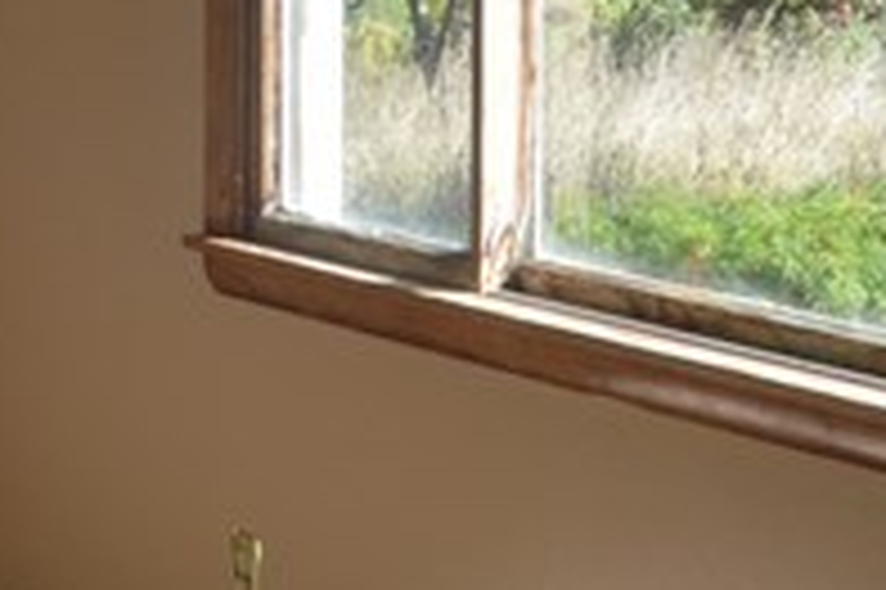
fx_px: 3664
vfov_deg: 9.1
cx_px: -394
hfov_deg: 13.1
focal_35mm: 149
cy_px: 5
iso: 100
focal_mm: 18
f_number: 6.3
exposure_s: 1/100
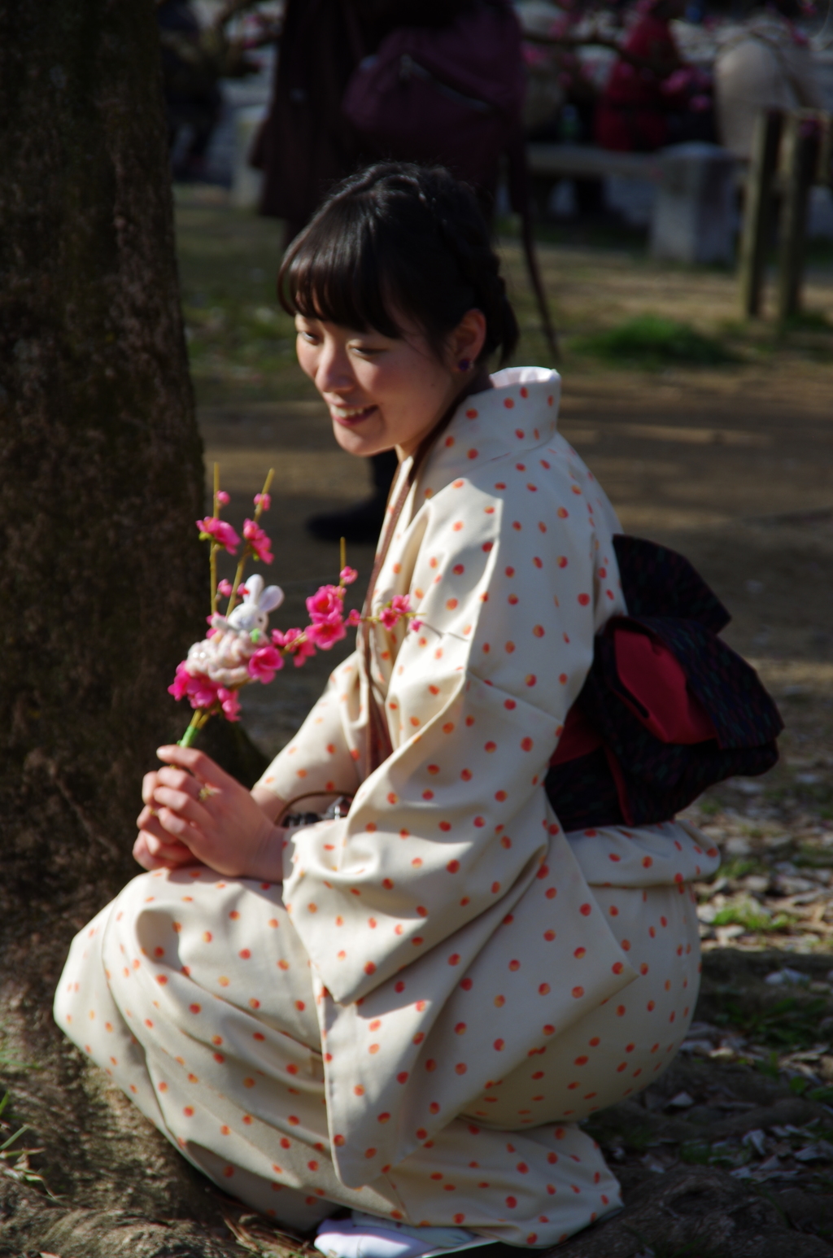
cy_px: 629
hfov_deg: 10.3
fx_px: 4602
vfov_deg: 15.6
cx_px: 416
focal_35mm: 132
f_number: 6.3
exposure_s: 1/250
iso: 100
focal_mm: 88
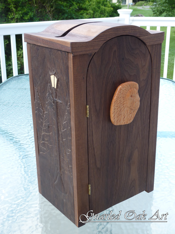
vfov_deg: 39.7
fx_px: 324
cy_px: 117
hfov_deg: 30.3
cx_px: 88
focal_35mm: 48
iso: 80
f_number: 3.8
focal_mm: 7.9
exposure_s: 1/60
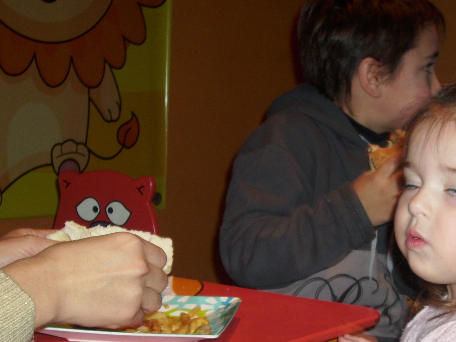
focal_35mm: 63
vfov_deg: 23.2
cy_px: 225
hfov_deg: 30.4
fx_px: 830
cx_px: 317
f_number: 2.8
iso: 50
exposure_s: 1/30
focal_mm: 6.2
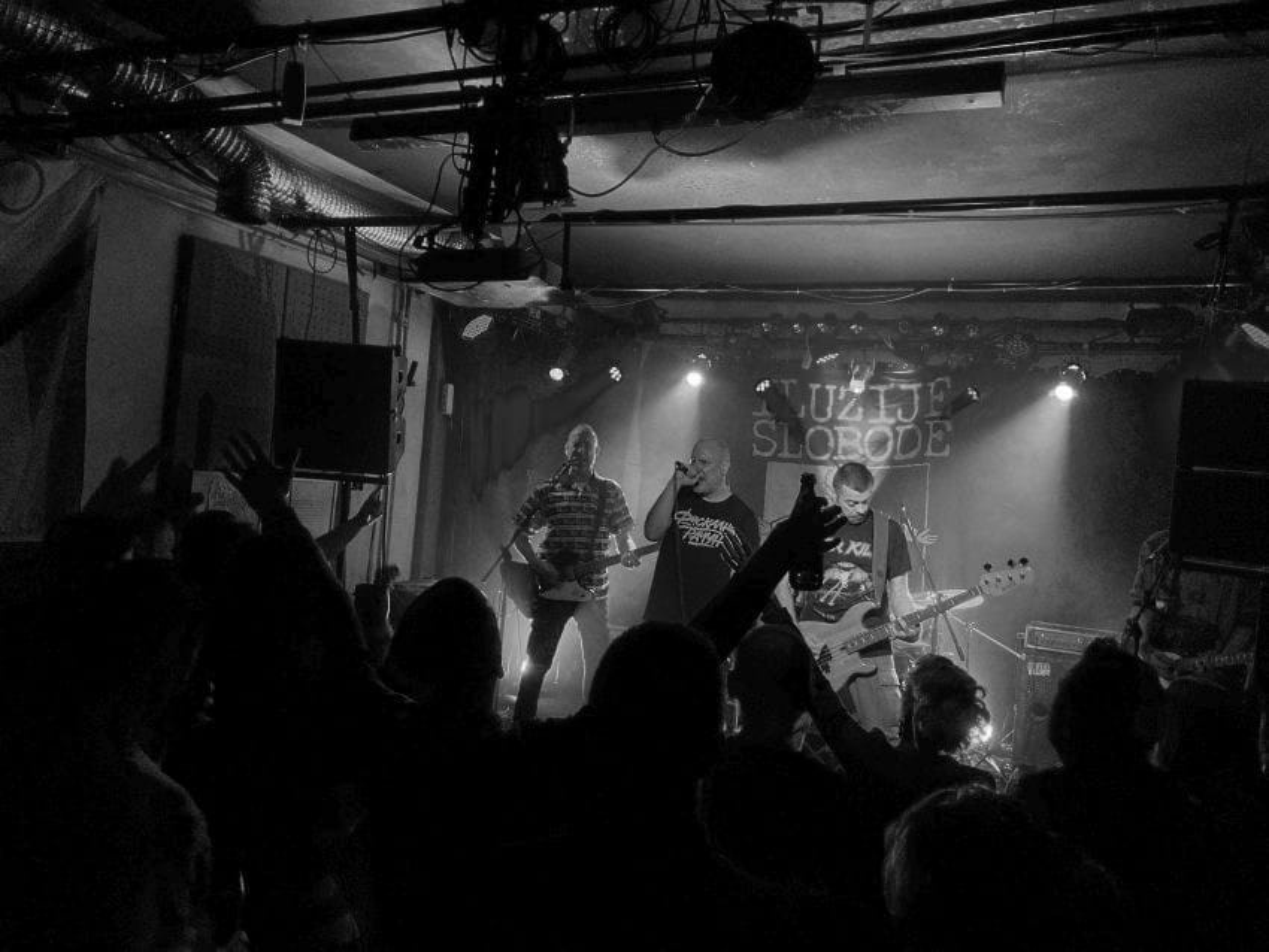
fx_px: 1027
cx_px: 634
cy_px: 476
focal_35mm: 28
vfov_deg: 49.8
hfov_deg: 63.4
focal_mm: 3.99
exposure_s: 1/46
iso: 320
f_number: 1.8
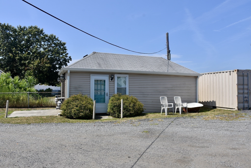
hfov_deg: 67.4
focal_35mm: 27
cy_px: 84
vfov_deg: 48.0
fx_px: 188
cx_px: 126
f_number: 8
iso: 200
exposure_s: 1/500
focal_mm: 18
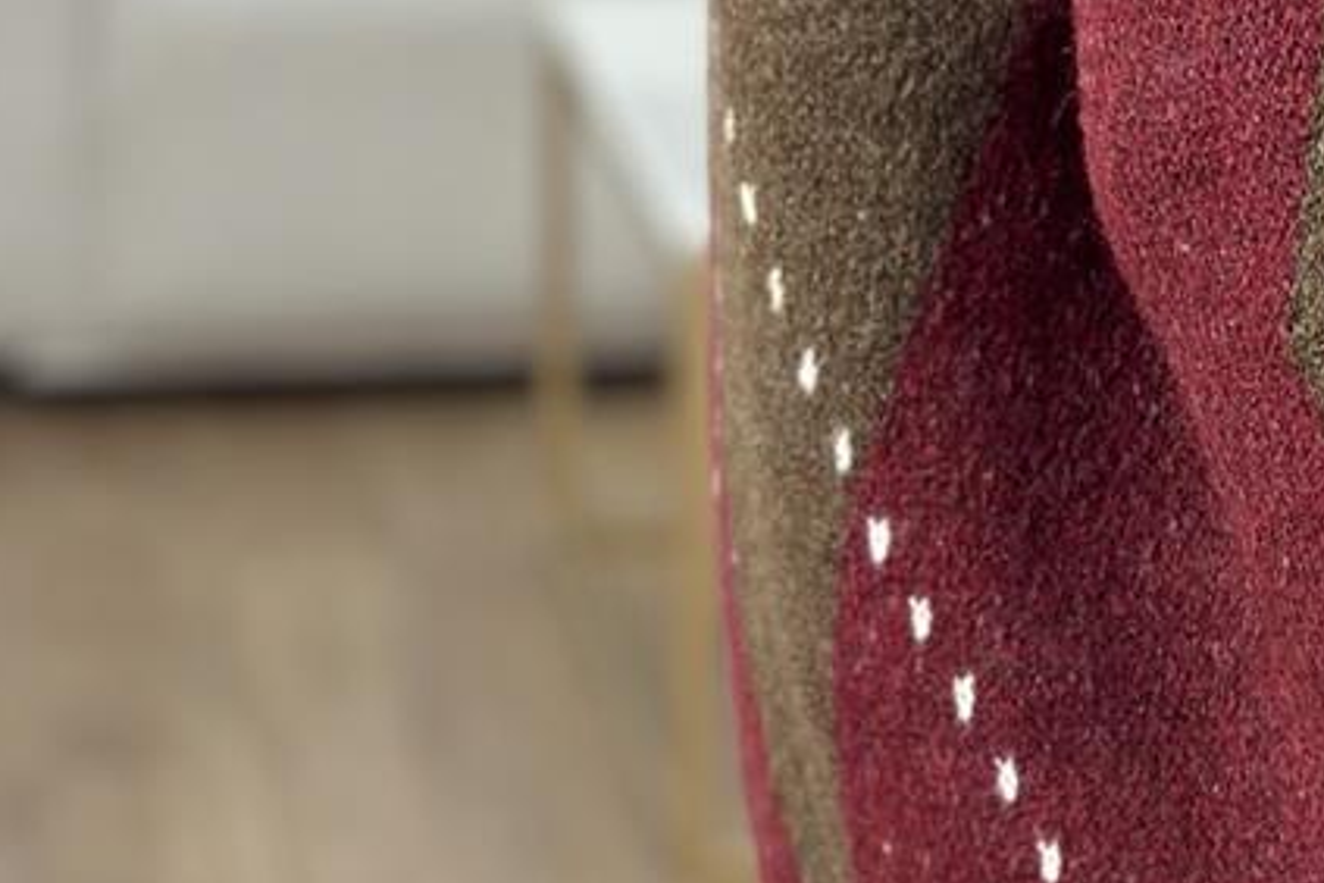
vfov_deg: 7.2
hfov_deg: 10.7
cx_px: 1559
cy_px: -56
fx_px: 6950
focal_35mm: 189
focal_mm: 6.86
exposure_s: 1/100
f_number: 1.78
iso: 125
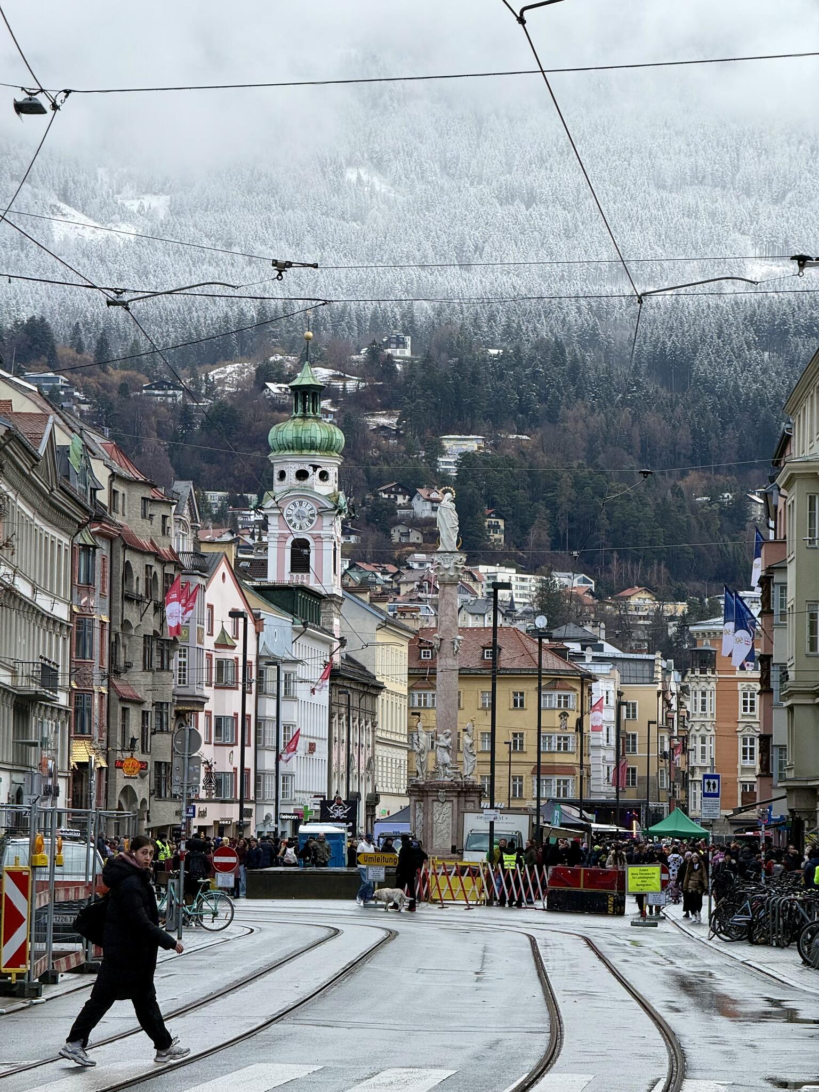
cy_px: 546
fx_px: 3786
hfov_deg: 12.3
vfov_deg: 16.4
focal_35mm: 120
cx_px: 410
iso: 50
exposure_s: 1/407
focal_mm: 15.66
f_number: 2.8
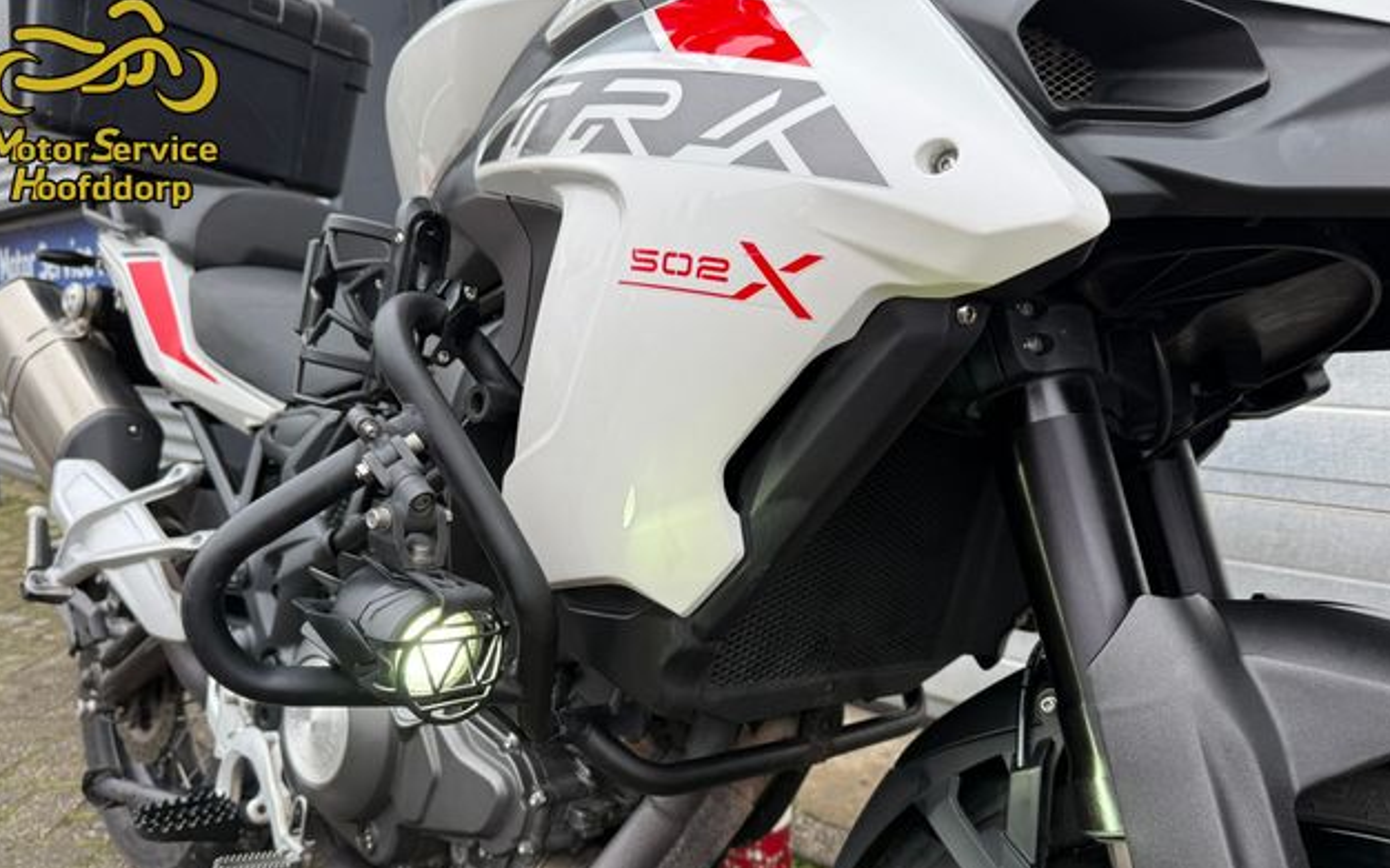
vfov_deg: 47.3
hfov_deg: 70.4
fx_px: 985
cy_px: 528
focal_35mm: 26
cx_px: 693
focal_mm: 6.76
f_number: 1.78
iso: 80
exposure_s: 1/239
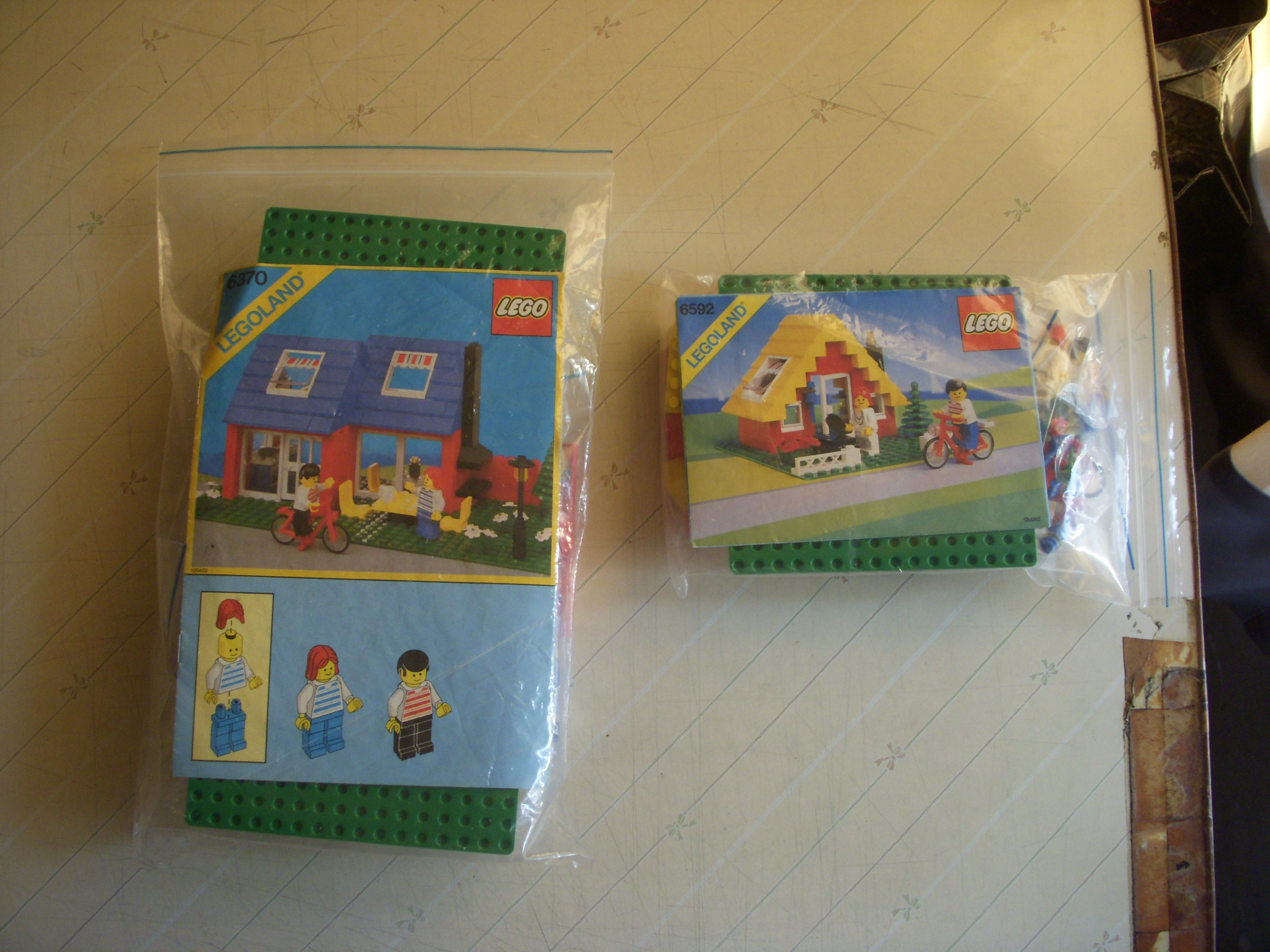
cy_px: 476
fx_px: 1394
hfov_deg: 49.0
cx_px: 635
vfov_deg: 37.7
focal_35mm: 38
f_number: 3.3
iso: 160
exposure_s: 1/30
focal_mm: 6.3
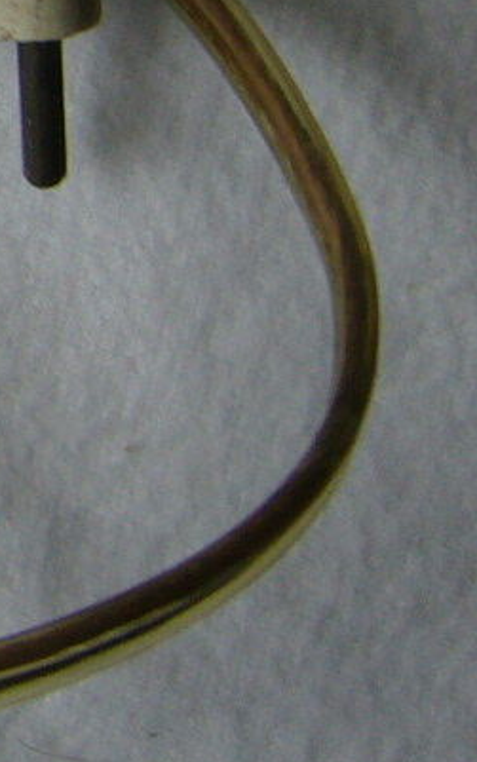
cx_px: -709
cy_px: -249
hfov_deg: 8.1
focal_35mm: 148
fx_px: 3075
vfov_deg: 13.6
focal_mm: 5.8
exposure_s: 1/30
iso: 80
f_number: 2.8
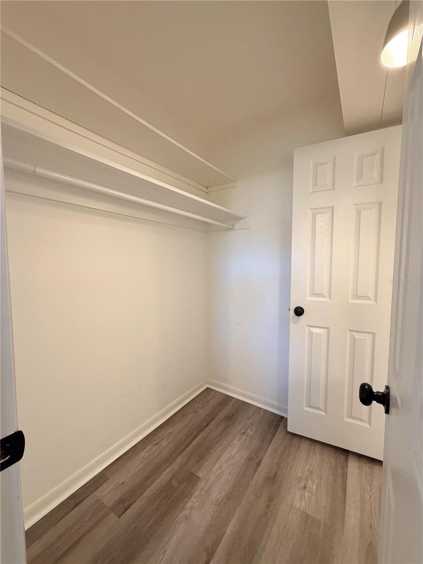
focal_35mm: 14
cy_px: 282
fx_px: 228
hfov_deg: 85.7
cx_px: 212
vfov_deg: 102.1
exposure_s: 1/60
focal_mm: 2.22
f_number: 2.2
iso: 320
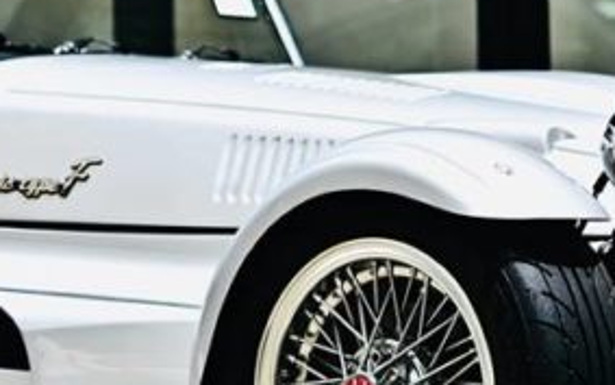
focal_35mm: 221
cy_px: -58
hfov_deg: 9.5
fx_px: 3705
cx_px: 254
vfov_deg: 5.9
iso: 250
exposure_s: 1/2000
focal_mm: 60
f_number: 2.8
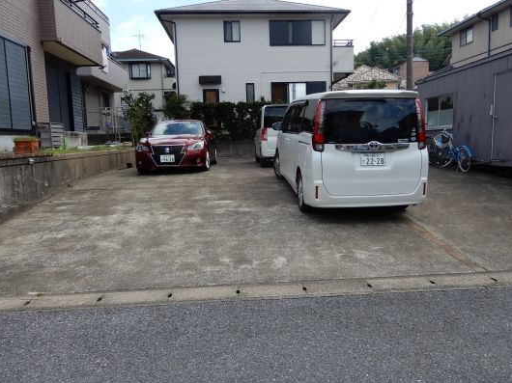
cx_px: 275
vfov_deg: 48.2
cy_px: 184
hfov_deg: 61.6
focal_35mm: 29
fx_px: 429
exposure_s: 1/500
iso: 80
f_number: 3.4
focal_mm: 4.3
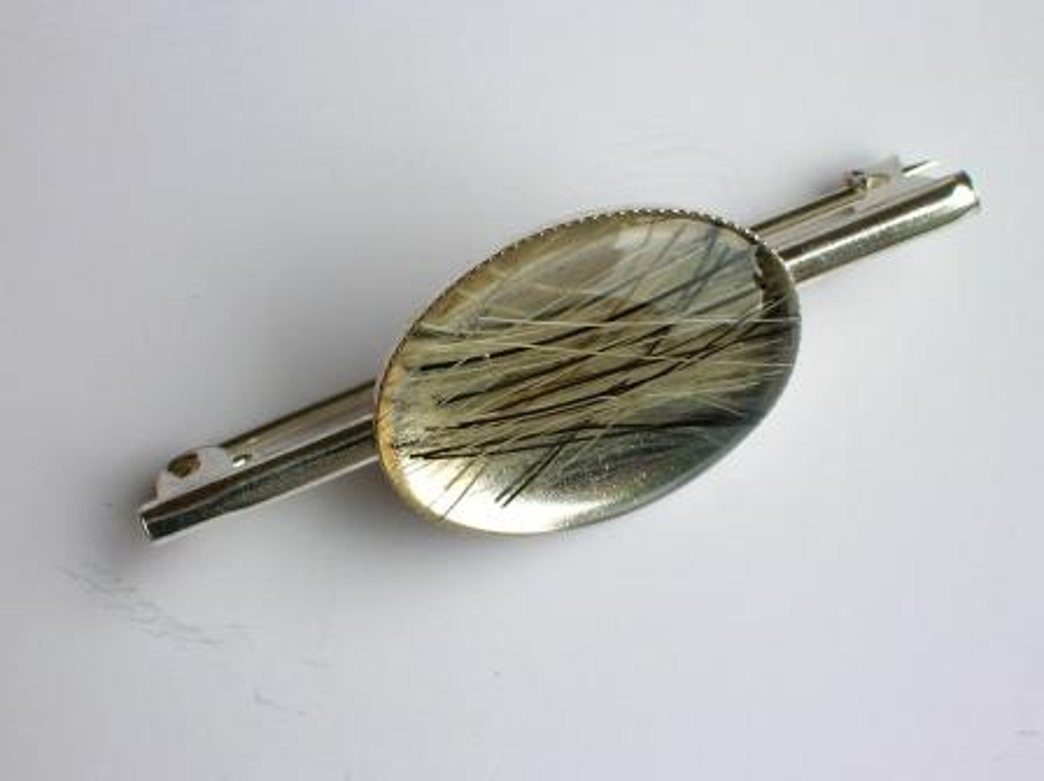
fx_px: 2350
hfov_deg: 25.0
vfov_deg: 18.9
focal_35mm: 78
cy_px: 390
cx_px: 522
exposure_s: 1/15.7
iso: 50
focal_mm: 13
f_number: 6.9
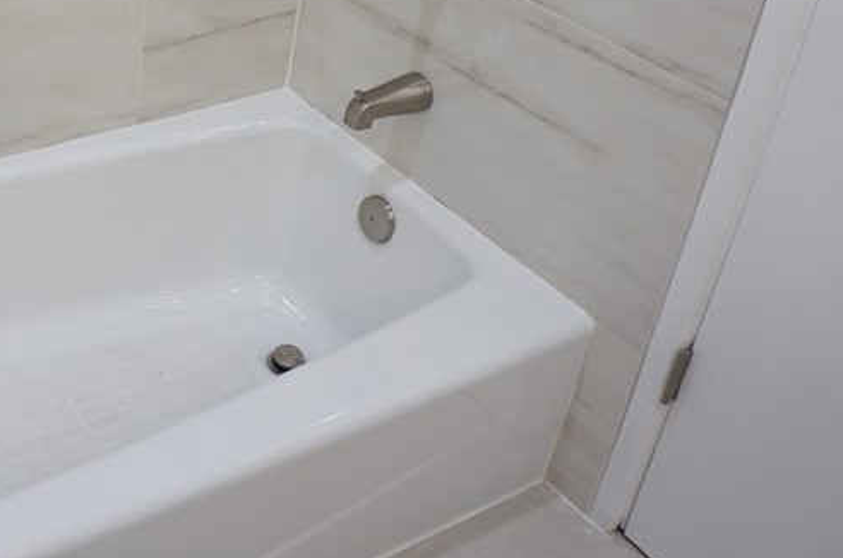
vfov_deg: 25.7
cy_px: 22
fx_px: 1169
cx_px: 50
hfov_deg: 36.6
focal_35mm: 50
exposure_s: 1/60
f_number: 3.5
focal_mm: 16
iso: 200
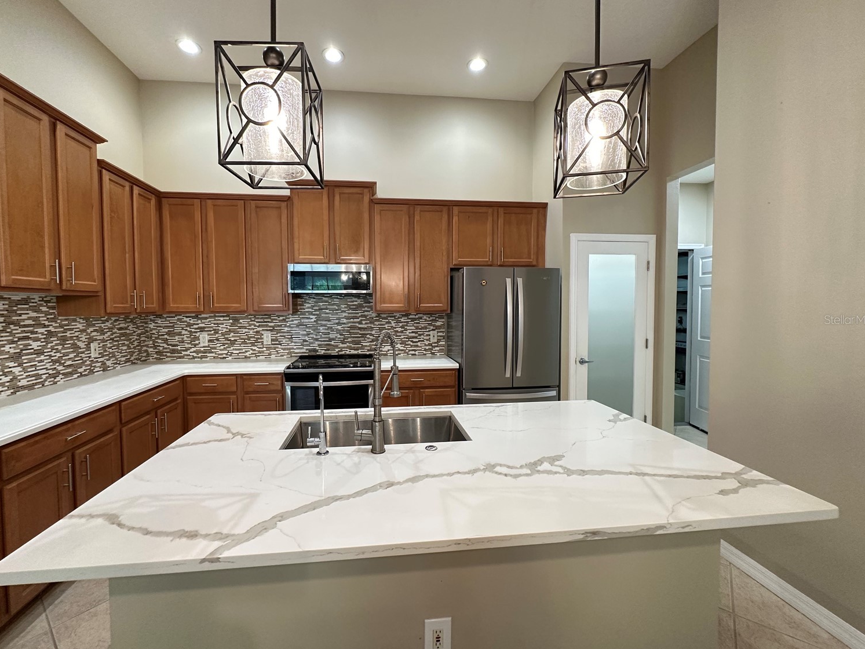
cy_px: 319
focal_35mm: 15
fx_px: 375
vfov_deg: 81.7
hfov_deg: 98.1
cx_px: 415
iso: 250
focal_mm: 2.22
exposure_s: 1/60
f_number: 2.2
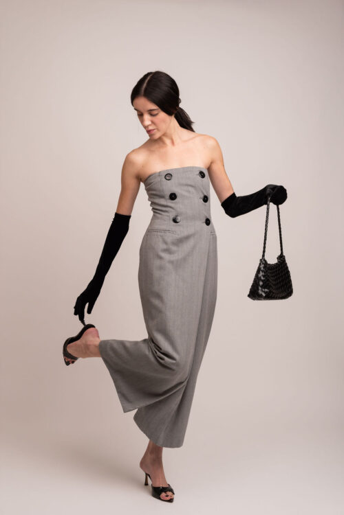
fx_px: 717
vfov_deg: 39.6
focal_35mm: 50
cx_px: 172
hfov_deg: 27.0
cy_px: 258
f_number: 9
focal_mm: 50
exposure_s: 1/125
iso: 100
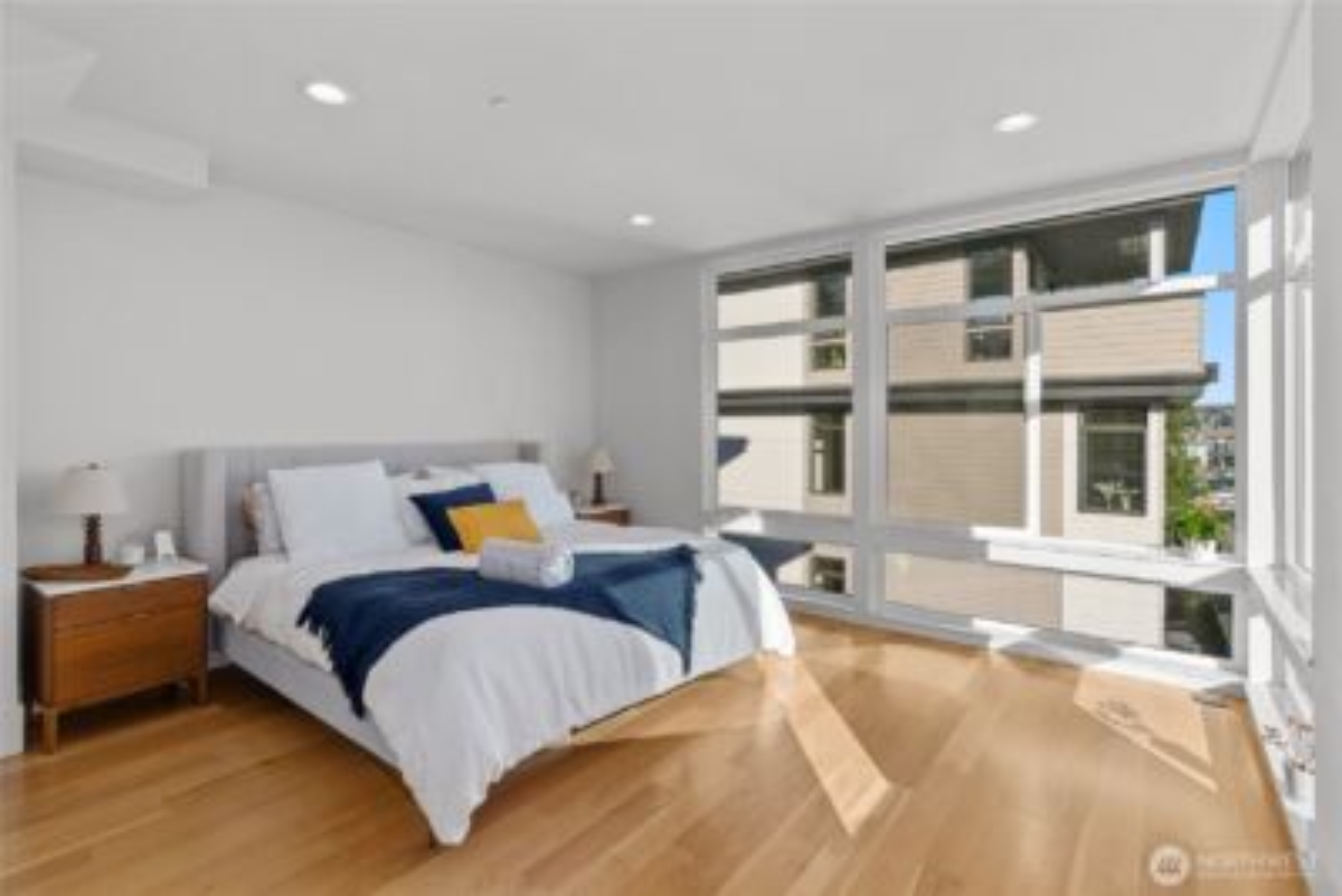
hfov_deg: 96.7
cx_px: 671
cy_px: 448
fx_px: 597
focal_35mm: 16
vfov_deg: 73.8
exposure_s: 1/25
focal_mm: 16
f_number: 9
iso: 320
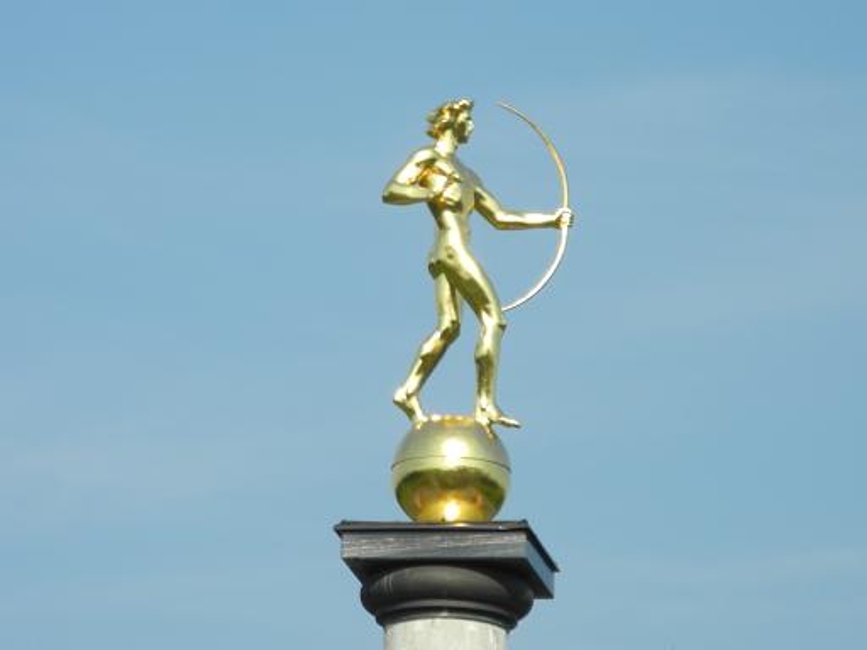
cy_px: 325
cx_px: 434
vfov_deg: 7.4
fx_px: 5009
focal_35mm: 200
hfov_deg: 9.9
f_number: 5.6
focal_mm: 42.6
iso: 100
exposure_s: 1/500
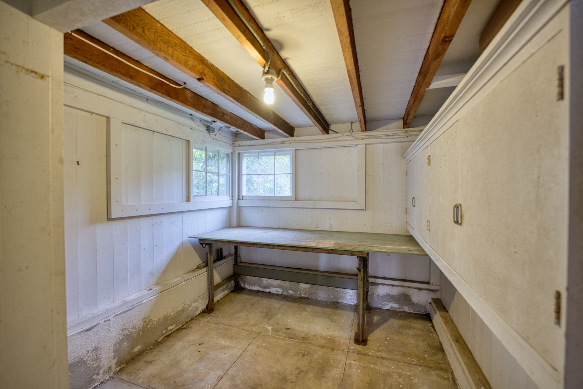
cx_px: 292
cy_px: 194
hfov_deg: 99.3
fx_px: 248
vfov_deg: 76.2
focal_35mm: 15
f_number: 4
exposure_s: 1/8
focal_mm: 15.3
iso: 50
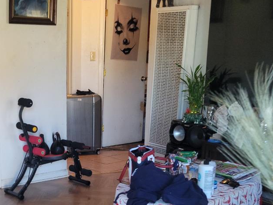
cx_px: 28
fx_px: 473
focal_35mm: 60
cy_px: 170
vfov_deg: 24.0
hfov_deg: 30.8
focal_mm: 7
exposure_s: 1/60
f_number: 1.8
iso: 160
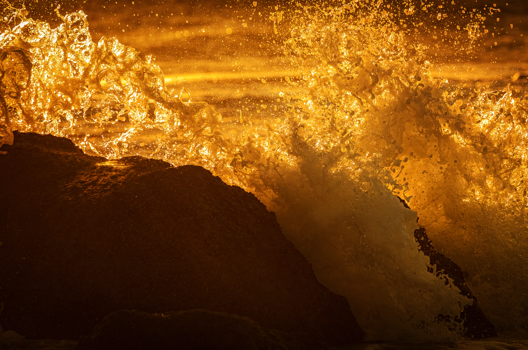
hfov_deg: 3.4
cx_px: 264
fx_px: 8782
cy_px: 175
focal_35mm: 600
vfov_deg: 2.3
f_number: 8
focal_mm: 400
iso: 800
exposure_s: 1/1250
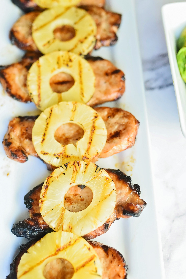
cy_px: 152
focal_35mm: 48
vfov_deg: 41.1
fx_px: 372
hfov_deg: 28.0
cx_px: 73
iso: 2000
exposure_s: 1/250
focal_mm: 35
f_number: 2.2
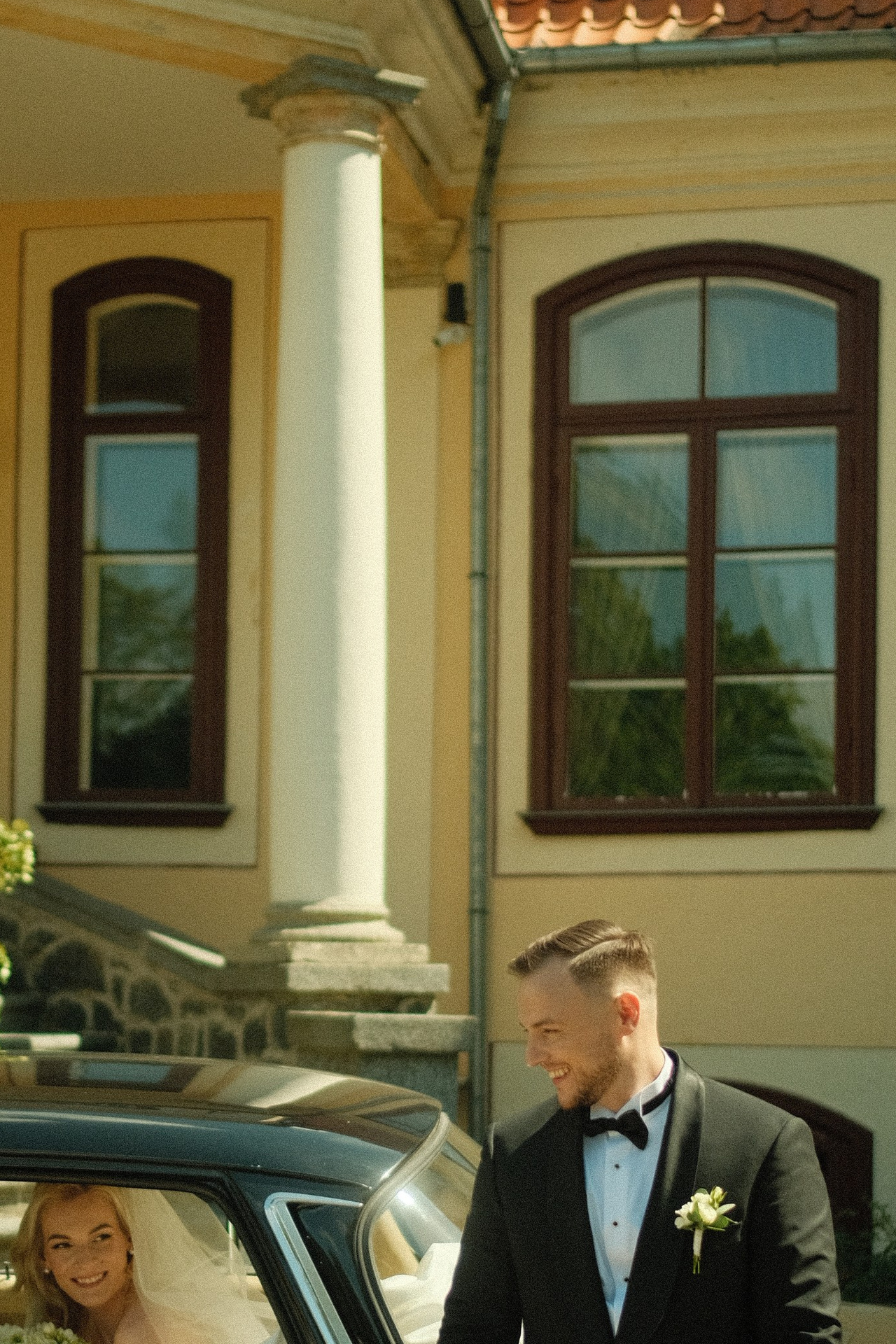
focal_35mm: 70
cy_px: 956
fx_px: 2613
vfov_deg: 28.5
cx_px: 326
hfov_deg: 19.4
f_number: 1.4
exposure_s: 1/17000
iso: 640
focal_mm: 23
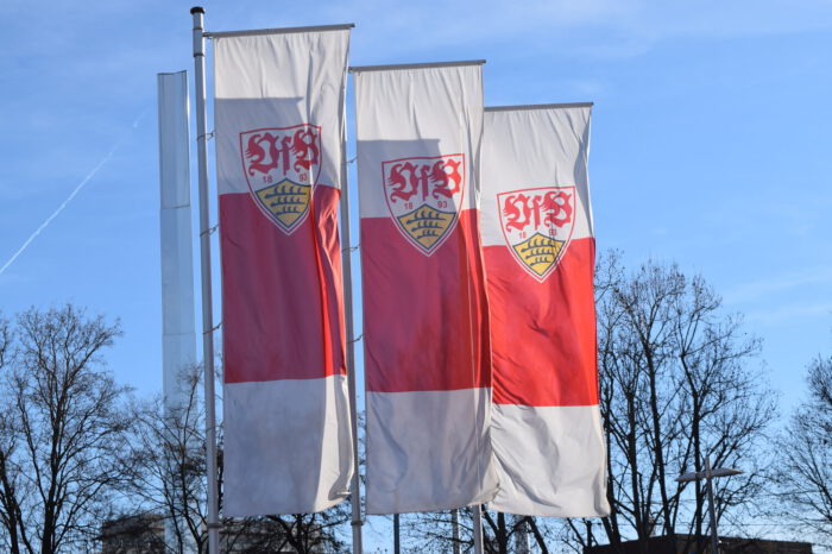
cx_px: 416
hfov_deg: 24.6
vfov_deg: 16.5
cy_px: 277
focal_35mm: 82
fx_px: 1906
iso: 200
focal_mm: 55
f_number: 10
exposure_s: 1/400
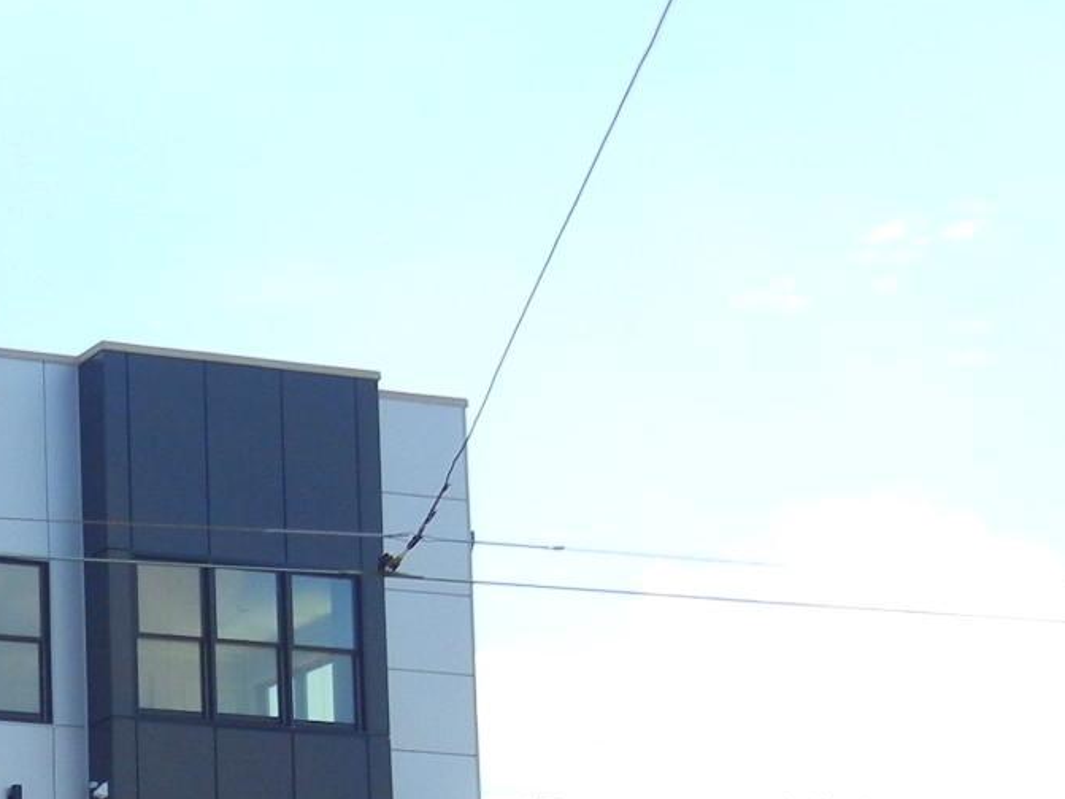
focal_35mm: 119
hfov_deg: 15.9
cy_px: 1083
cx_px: -246
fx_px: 3661
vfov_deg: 12.0
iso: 160
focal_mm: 7.1
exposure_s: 1/273
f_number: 7.4
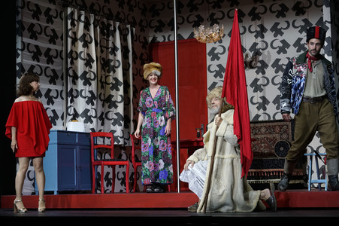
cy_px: 113
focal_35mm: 85
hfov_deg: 23.9
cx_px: 170
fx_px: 800
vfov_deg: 16.0
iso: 1600
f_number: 6.3
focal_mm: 85
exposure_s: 1/320
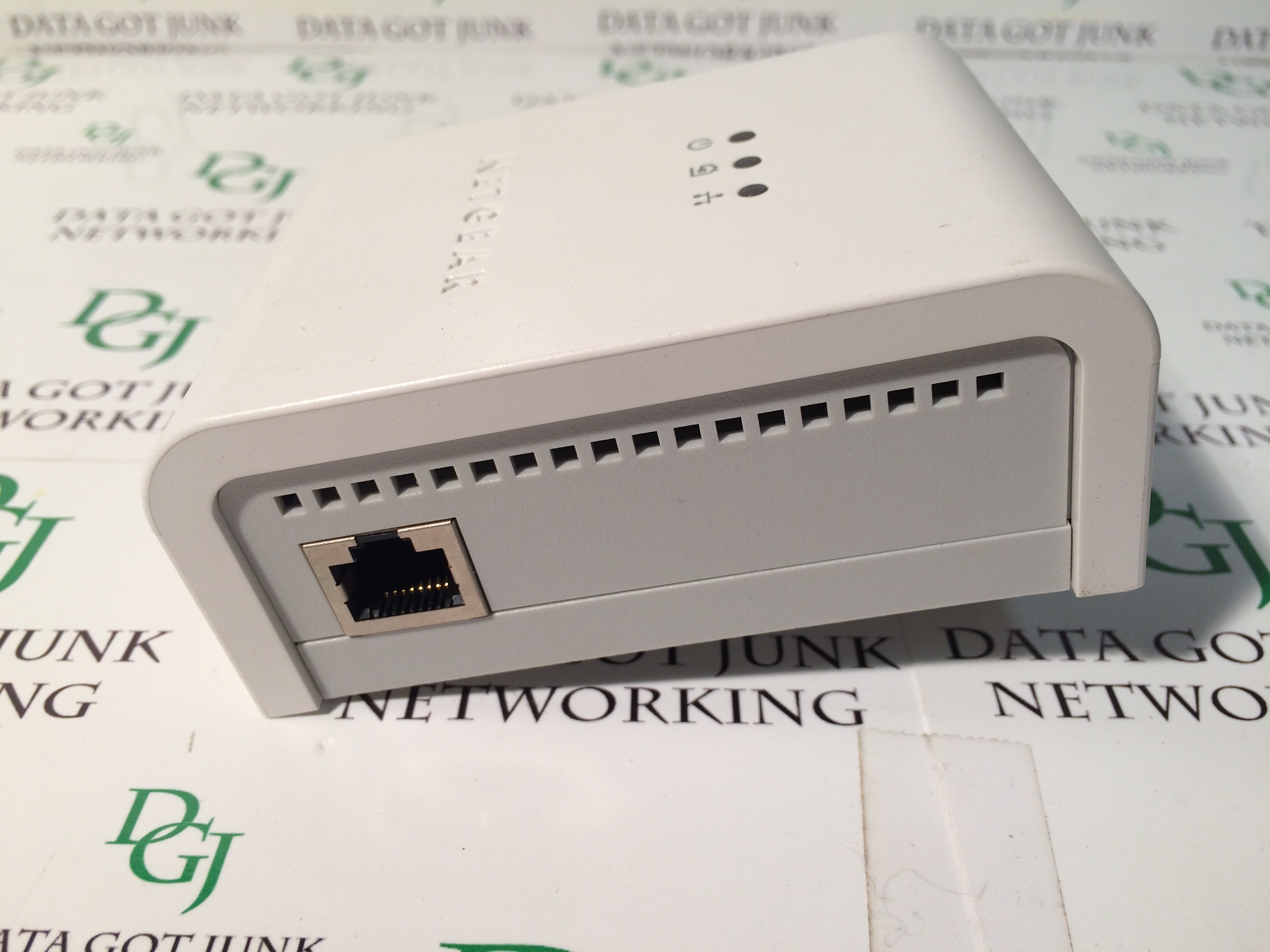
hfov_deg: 61.7
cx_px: 635
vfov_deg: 48.2
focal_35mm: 29
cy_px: 476
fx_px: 1064
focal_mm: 4.15
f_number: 2.2
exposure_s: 1/120
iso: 40
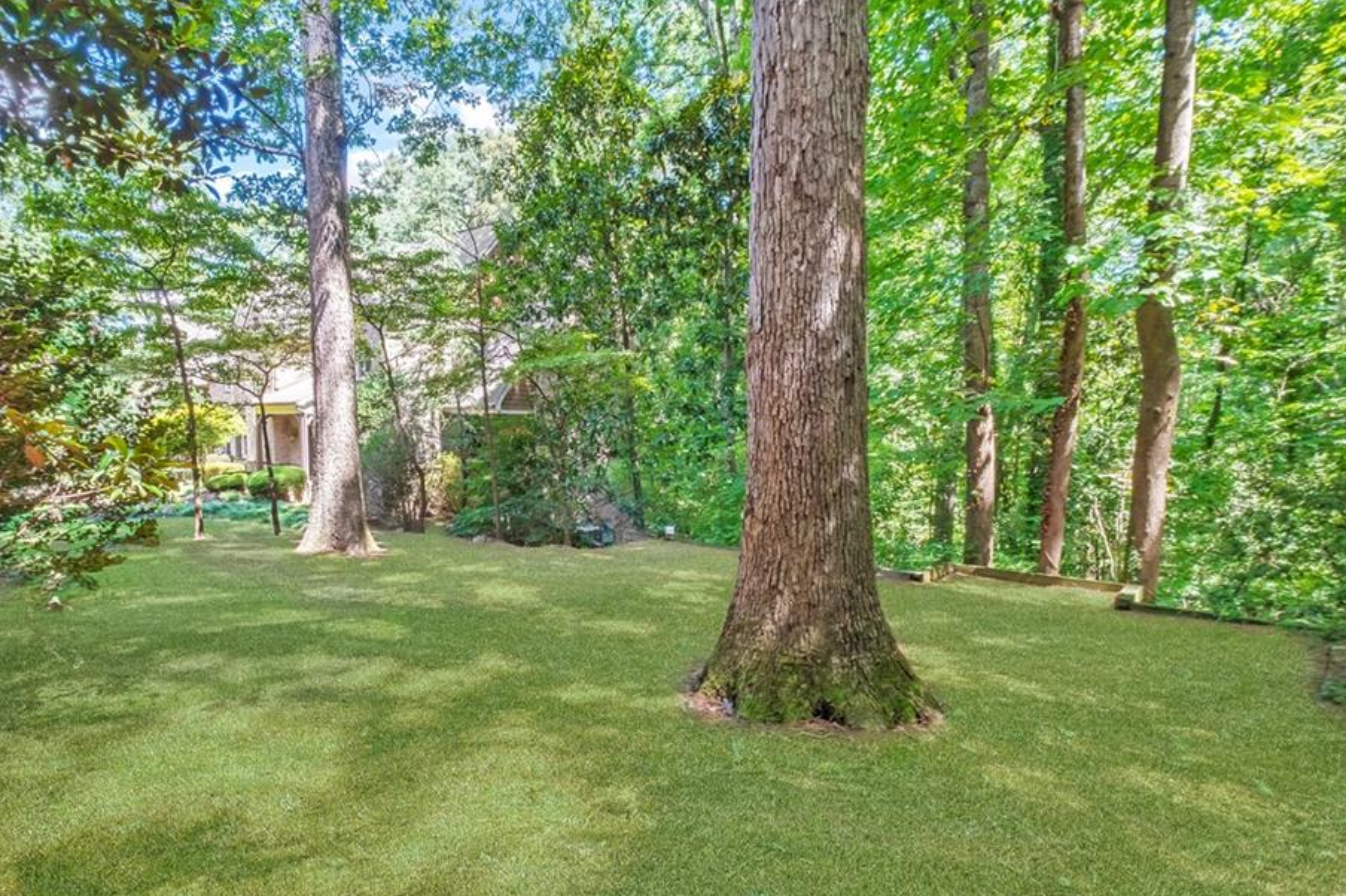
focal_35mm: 17
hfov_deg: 92.9
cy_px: 500
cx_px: 596
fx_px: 635
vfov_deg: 70.2
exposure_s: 1/2
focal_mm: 10
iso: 200
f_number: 16
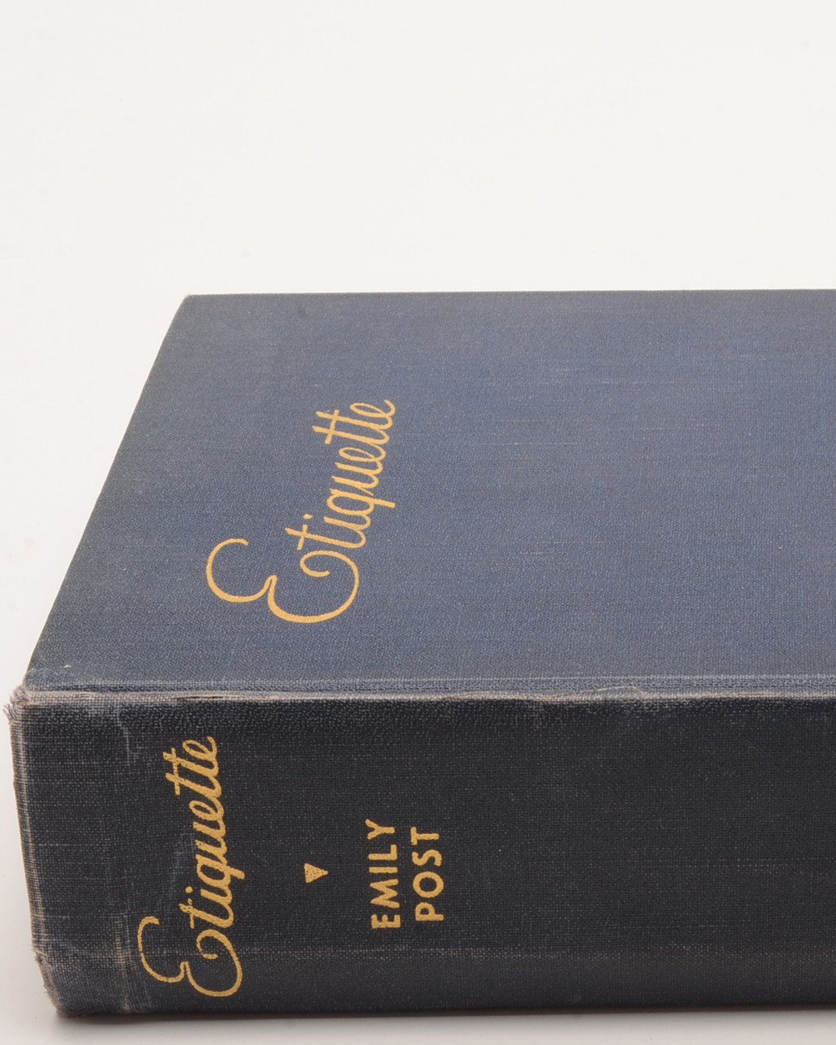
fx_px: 2876
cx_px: 782
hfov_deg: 16.3
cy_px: 629
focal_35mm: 93
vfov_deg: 20.6
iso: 100
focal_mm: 36
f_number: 25
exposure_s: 1/160
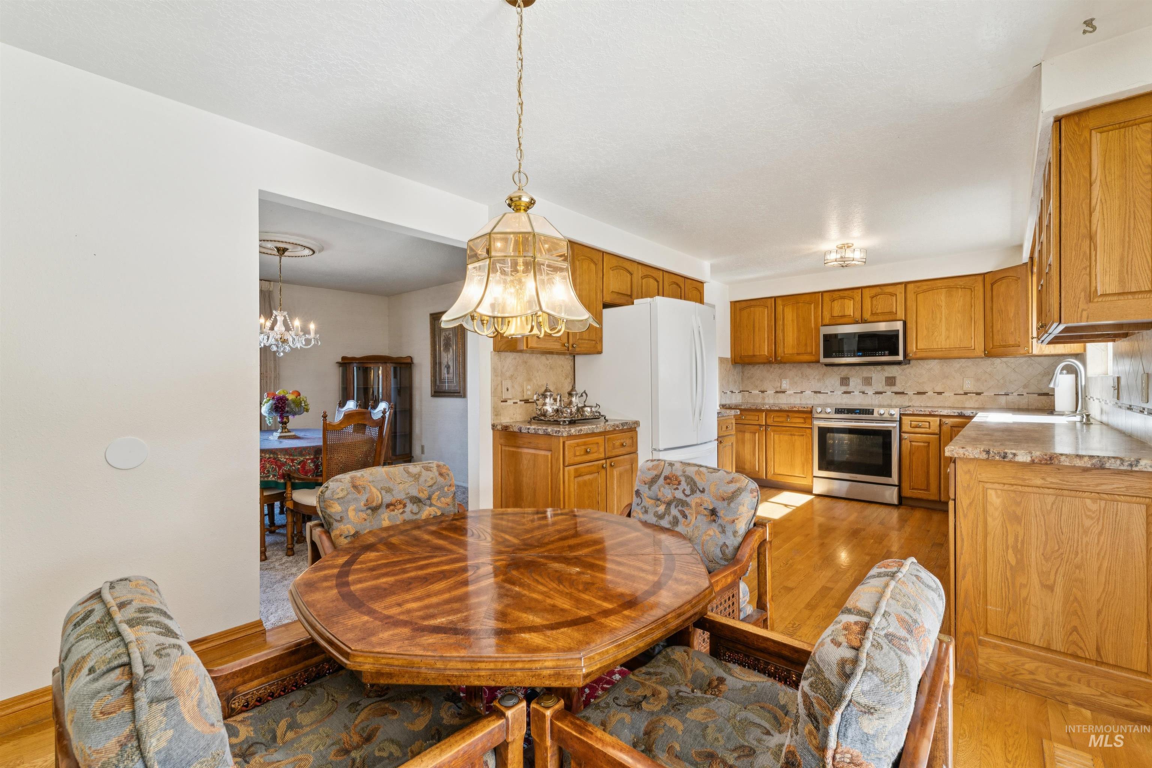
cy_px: 384
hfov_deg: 98.5
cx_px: 576
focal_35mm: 16
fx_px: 496
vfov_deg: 75.5
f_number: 13
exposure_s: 1/13
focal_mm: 15.5
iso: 400
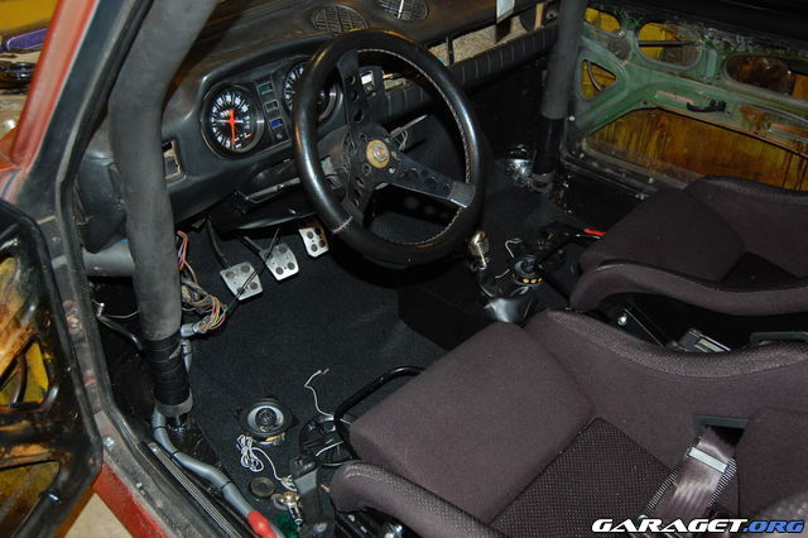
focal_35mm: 30
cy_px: 269
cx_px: 404
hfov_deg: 62.0
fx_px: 673
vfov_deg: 43.6
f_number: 3.8
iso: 400
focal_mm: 20
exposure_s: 1/60
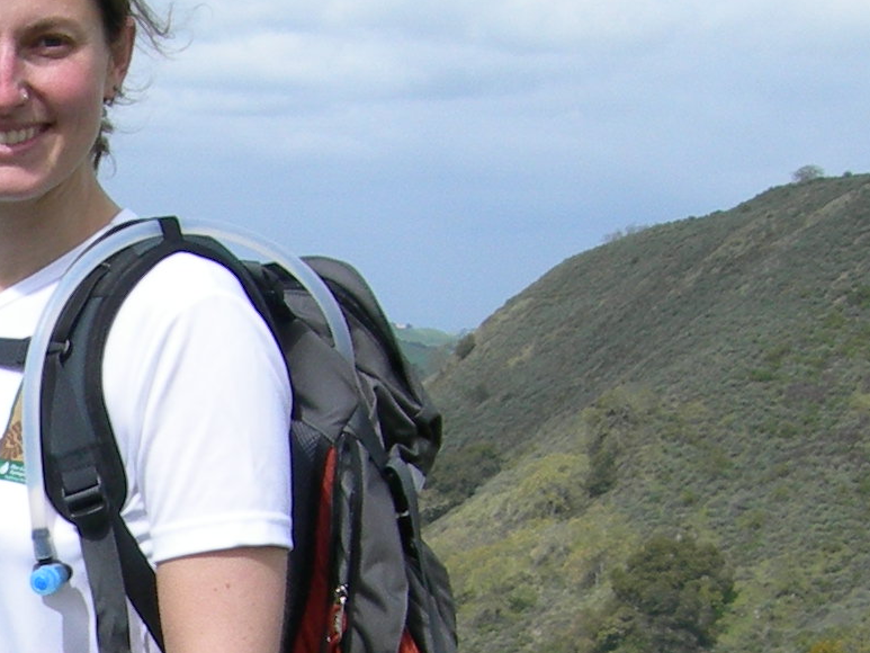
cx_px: -455
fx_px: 3796
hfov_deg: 12.4
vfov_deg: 9.7
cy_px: 795
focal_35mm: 151
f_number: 4.8
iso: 50
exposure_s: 1/432
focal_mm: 7.8
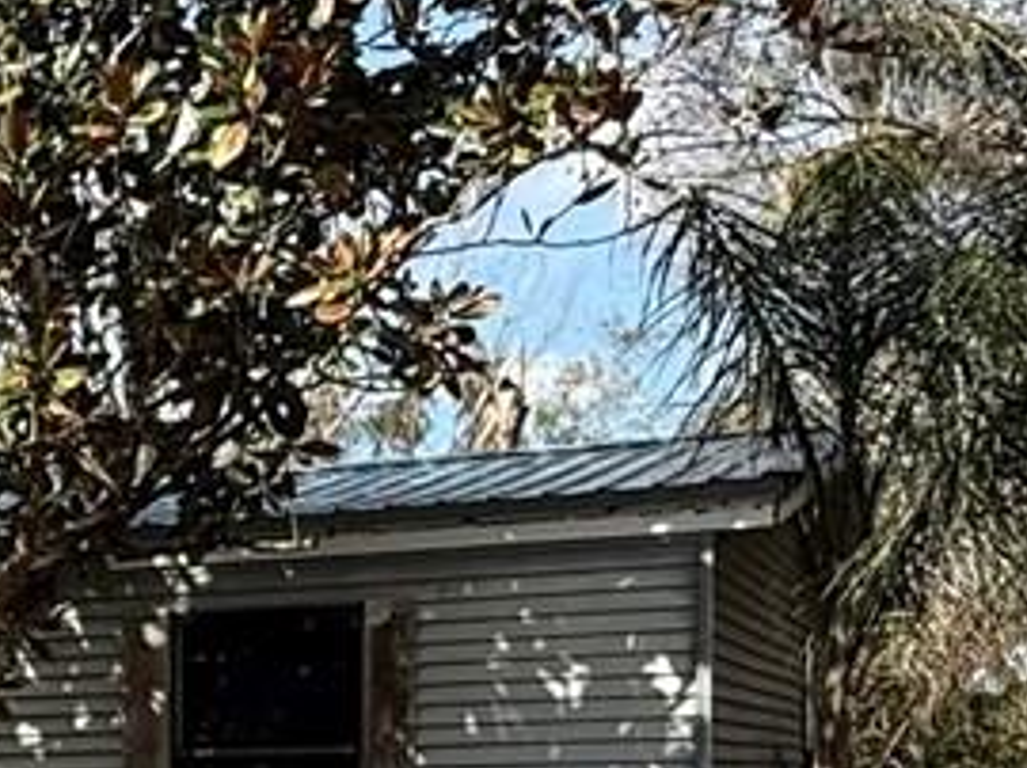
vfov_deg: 16.8
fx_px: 2460
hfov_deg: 20.9
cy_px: 966
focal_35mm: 83
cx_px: -396
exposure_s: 1/1399
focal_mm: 2.22
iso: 50
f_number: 2.2
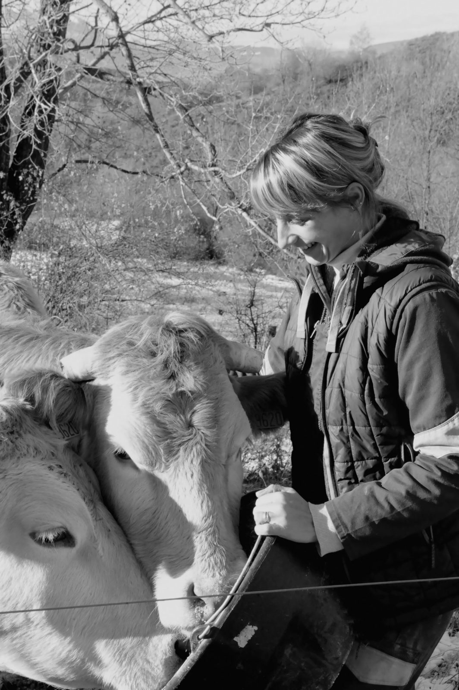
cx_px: 230
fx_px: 1264
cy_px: 345
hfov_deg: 20.6
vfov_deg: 30.5
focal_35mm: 66
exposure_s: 1/250
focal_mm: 66
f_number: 22
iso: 3200
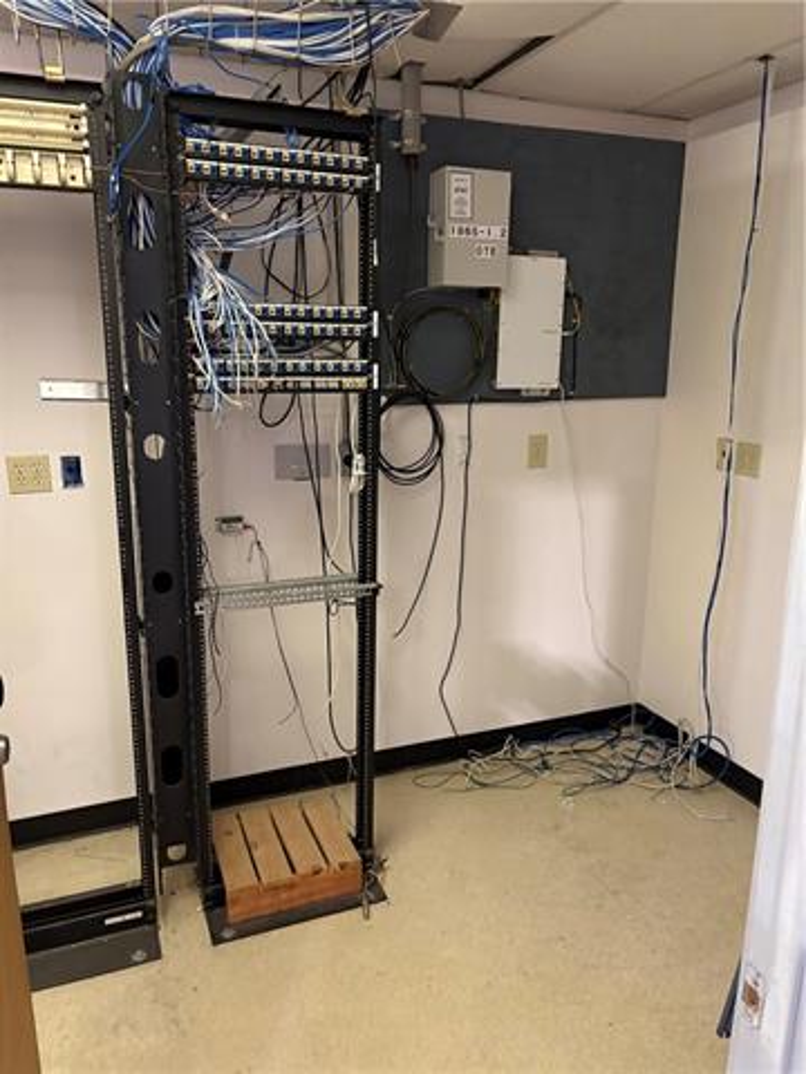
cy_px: 537
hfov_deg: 53.1
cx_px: 403
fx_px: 807
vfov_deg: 67.3
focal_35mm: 26
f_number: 1.6
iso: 640
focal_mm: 5.96
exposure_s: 1/30
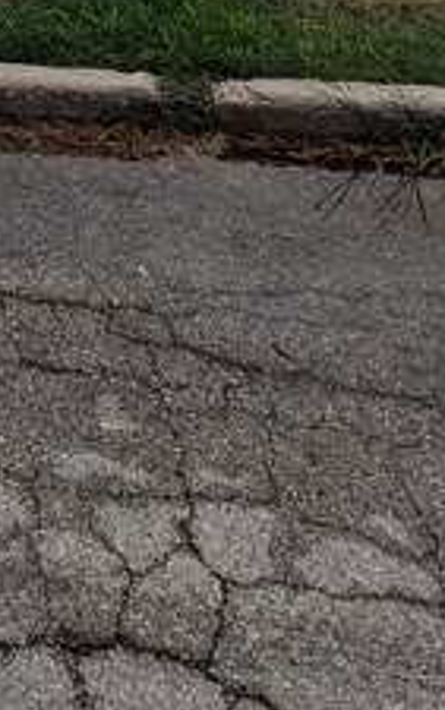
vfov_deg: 25.6
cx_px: -151
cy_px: -372
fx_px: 1123
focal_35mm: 58
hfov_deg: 20.3
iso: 50
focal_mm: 2.35
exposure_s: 1/1976
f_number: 2.2
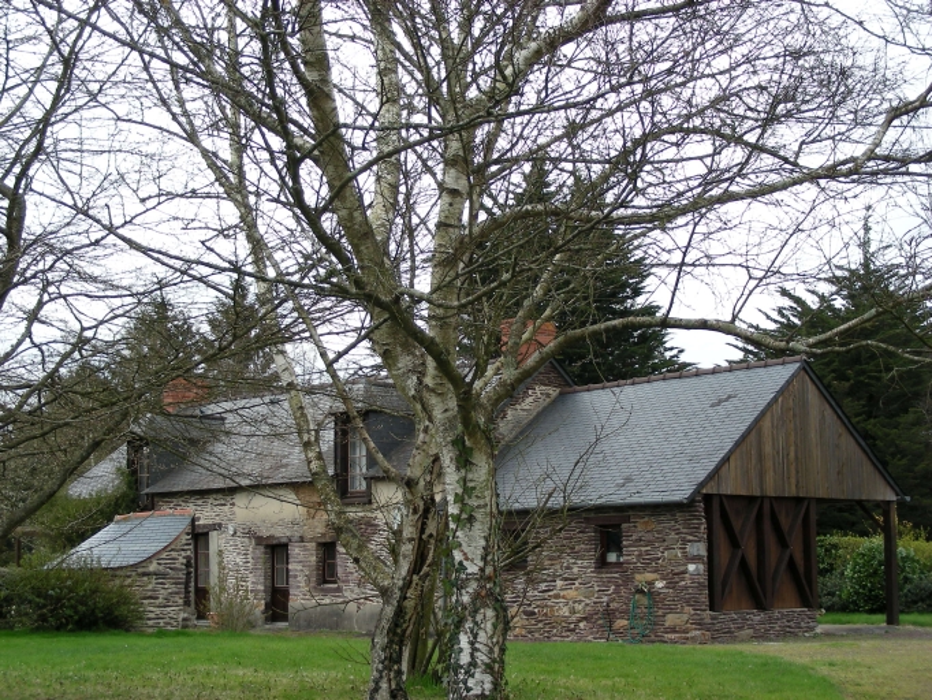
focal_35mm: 58
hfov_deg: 33.2
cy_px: 350
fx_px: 1562
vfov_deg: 25.2
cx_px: 466
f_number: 3.5
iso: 50
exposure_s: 1/121
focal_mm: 9.7
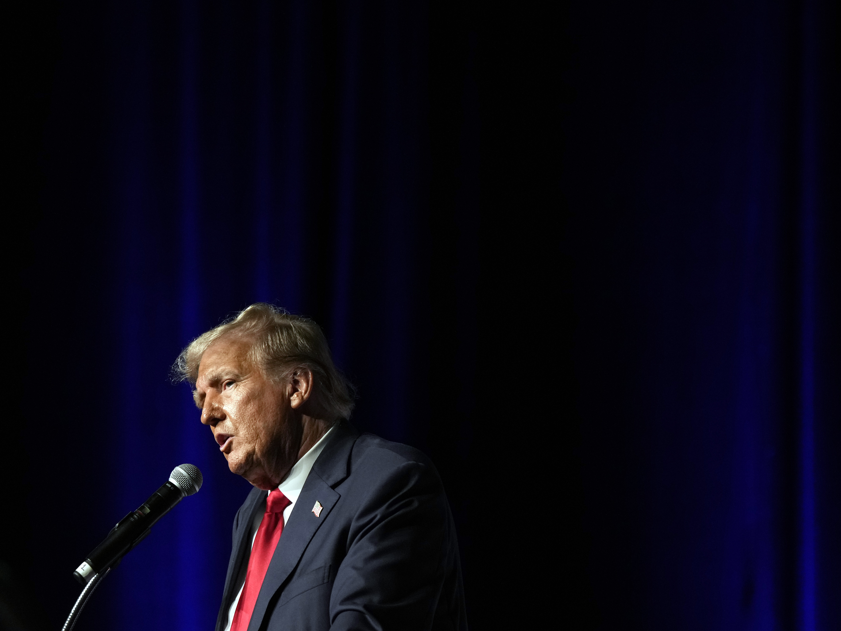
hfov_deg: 6.1
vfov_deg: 4.6
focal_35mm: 325
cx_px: 415
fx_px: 7896
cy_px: 316
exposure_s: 1/800
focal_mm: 200
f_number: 2.8
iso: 2500
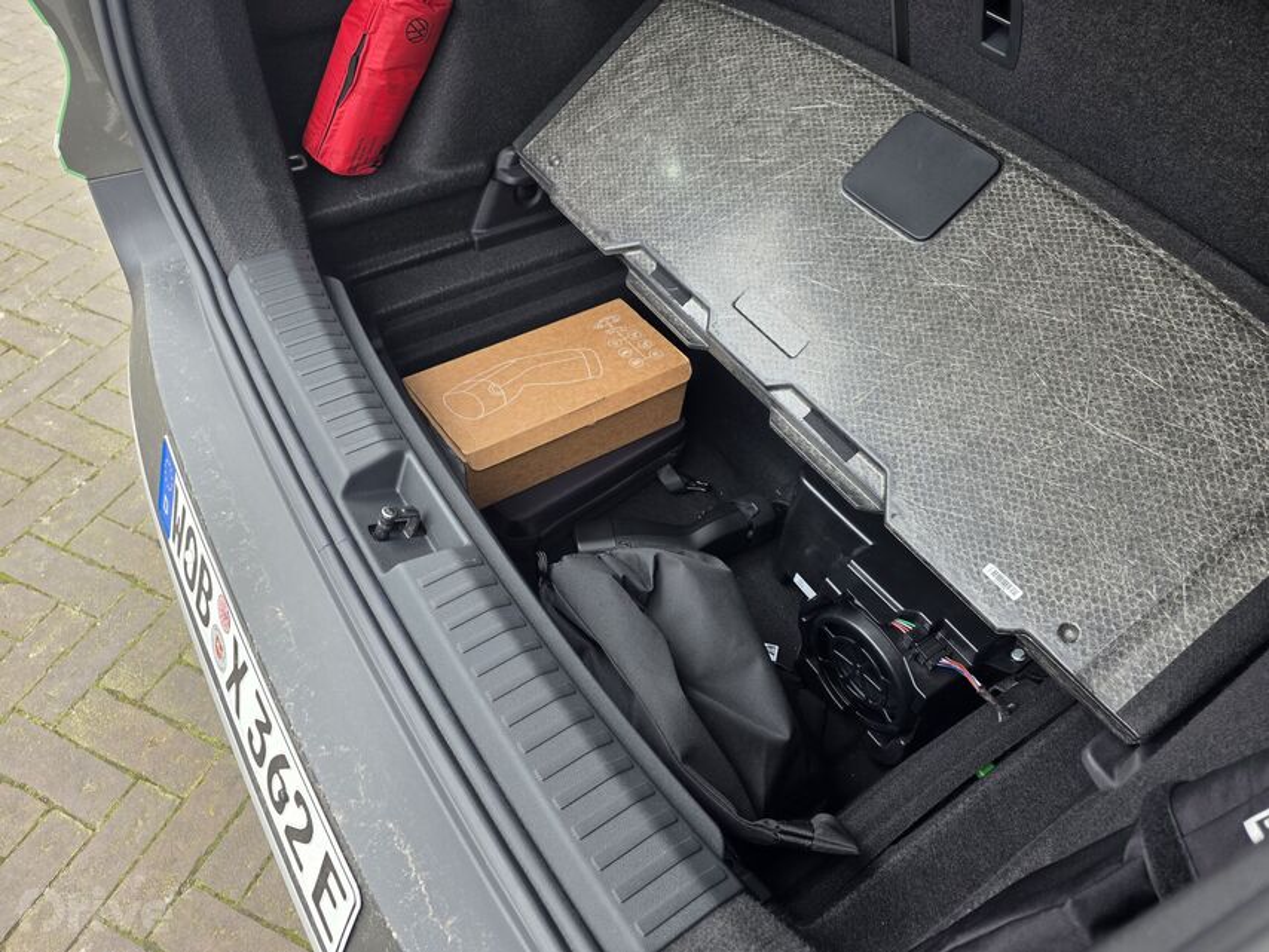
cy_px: 476
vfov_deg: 58.9
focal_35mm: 23
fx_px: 843
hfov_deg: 73.9
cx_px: 634
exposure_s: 1/50.3
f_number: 1.7
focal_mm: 6.25
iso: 20
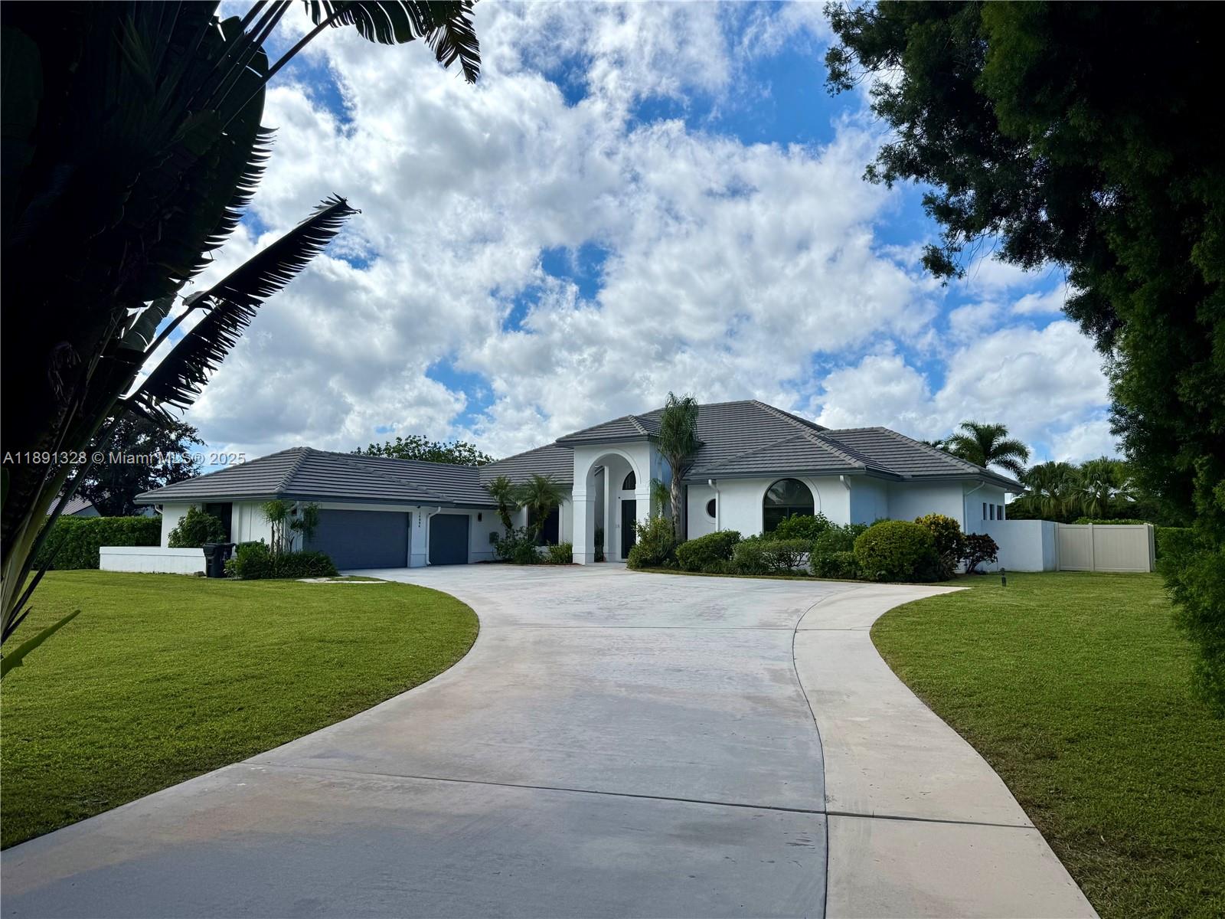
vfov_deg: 56.8
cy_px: 460
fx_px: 849
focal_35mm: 24
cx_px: 612
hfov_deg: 71.6
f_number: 1.78
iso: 80
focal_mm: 6.76
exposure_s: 1/10309
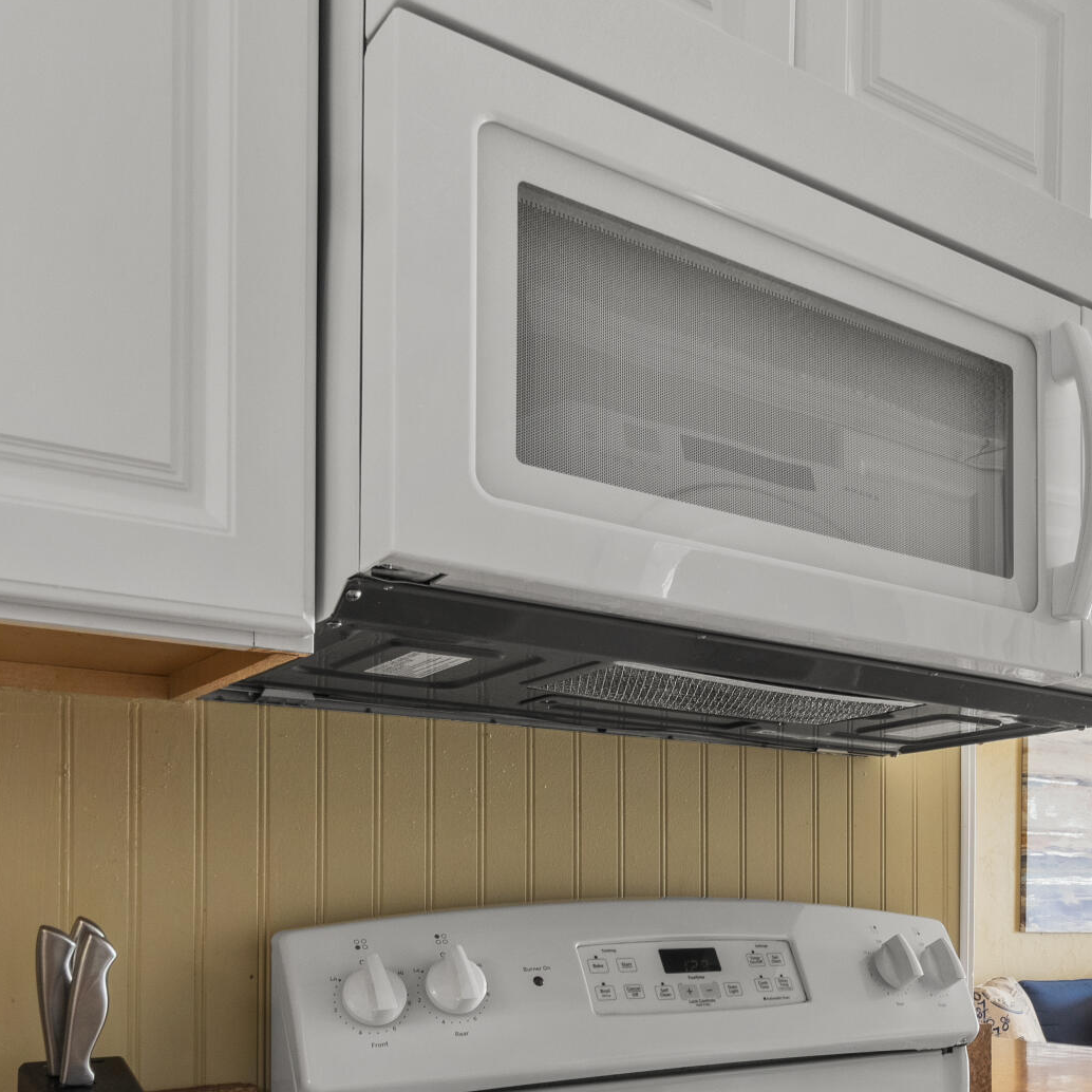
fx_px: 1321
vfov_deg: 42.6
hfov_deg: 43.7
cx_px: 793
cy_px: 898
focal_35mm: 37
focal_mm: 10
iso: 400
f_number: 9
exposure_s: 1/5
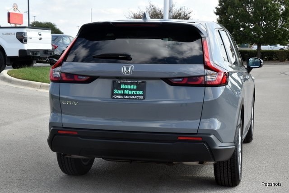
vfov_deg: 19.7
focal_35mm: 69
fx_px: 554
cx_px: 144
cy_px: 96
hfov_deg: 29.2
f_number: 8
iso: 200
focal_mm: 46
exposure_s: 1/250
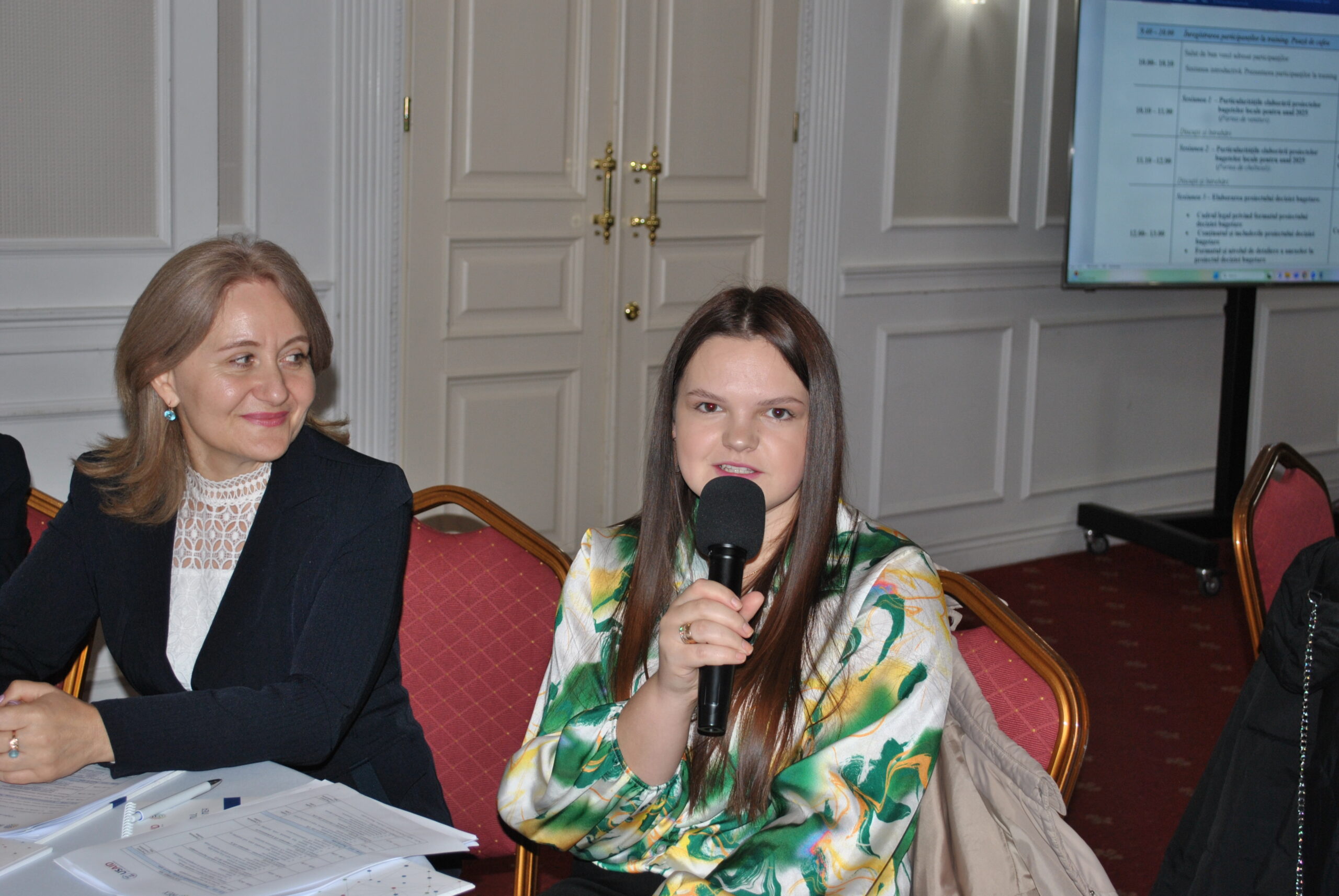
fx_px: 2011
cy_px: 448
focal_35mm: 54
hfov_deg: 36.8
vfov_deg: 25.1
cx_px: 670
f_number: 5
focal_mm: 36
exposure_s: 1/60
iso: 200
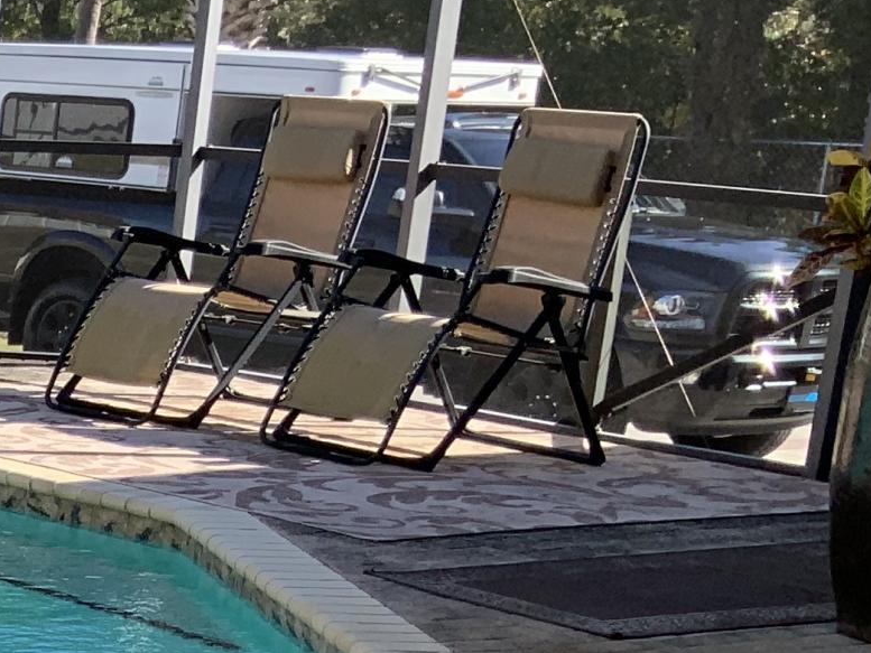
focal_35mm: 112
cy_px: 858
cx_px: -671
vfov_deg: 12.8
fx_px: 2819
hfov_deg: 15.3
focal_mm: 3
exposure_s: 1/486
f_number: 1.8
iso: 16
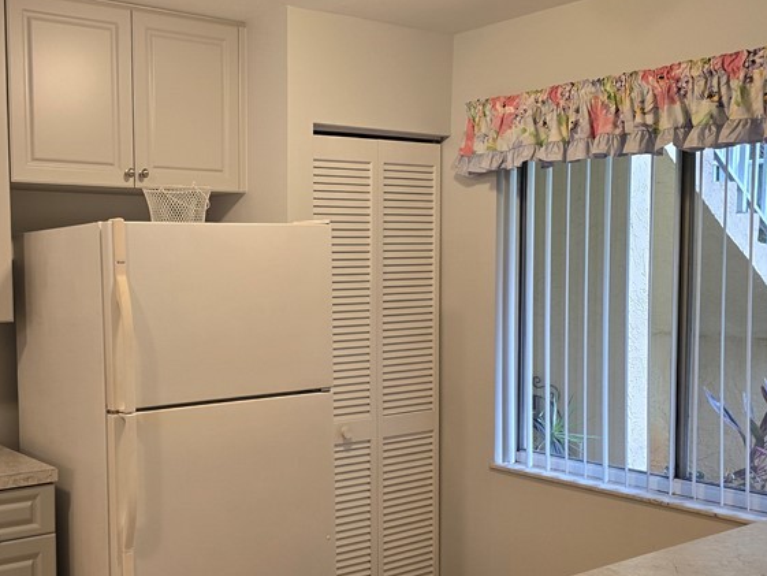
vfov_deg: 34.3
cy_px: 337
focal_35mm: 42
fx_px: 931
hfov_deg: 43.7
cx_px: 213
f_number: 1.7
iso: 160
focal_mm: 6.3
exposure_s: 1/120
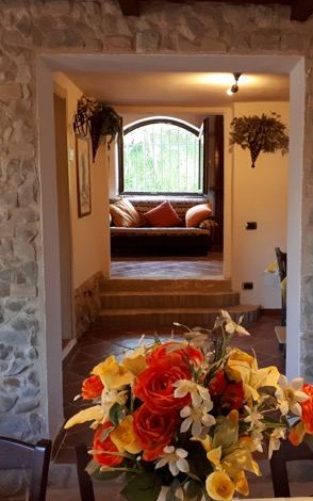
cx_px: 204
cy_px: 254
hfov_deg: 32.6
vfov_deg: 50.4
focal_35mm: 39
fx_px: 532
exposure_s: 1/33
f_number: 1.9
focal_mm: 3.6
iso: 200
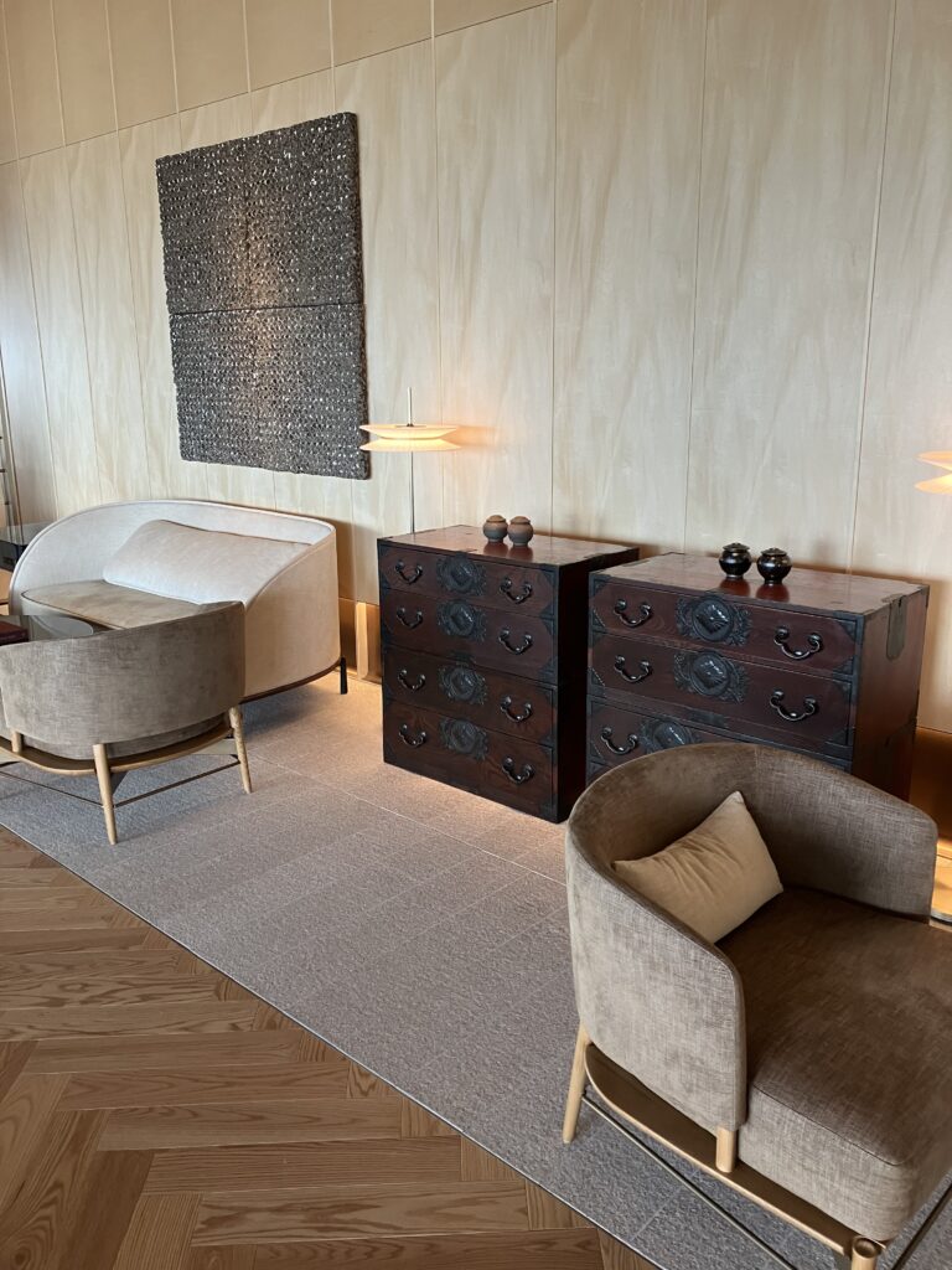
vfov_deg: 63.4
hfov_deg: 49.7
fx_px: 1027
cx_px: 476
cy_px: 635
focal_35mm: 28
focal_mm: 3.99
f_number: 1.8
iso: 125
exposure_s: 1/59
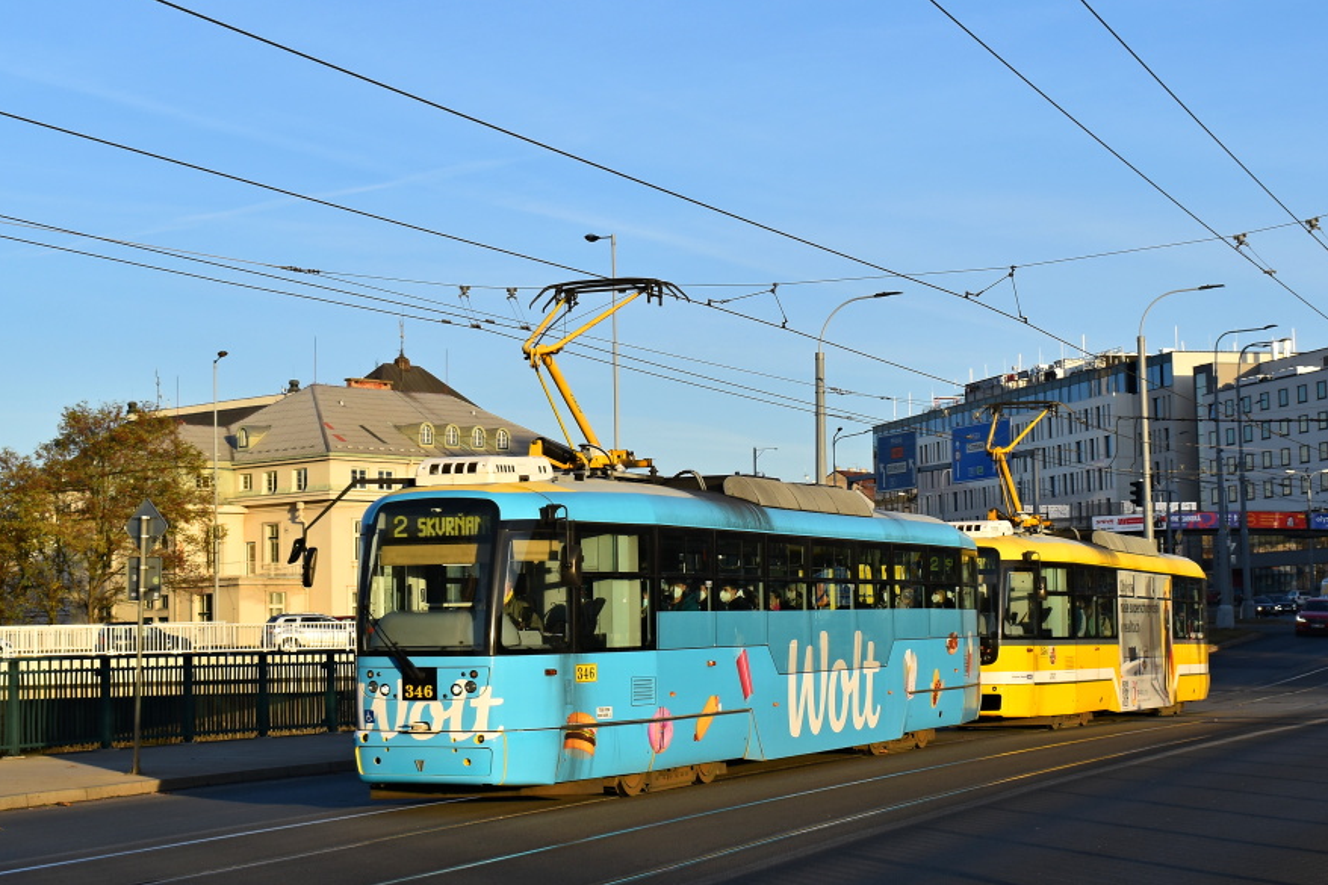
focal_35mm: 56
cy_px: 470
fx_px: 2065
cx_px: 746
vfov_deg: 24.2
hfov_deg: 35.6
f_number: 9
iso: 200
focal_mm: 32
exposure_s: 1/320
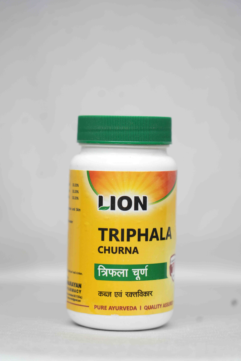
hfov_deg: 13.0
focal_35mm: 105
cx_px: 120
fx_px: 1054
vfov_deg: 19.5
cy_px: 180
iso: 320
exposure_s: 1/80
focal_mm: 105
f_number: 4
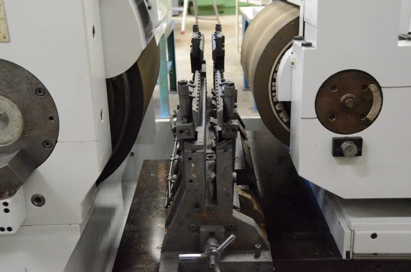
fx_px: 547
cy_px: 136
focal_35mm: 48
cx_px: 206
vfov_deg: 28.0
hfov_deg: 41.2
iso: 6400
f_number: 6.3
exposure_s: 1/160
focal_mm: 32
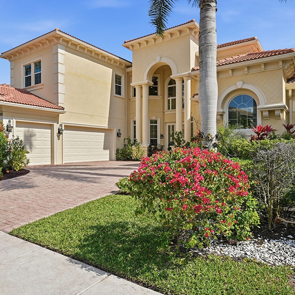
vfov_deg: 60.9
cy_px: 148
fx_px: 251
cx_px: 123
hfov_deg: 60.6
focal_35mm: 26
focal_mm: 20
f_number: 8
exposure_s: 1/8000
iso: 400
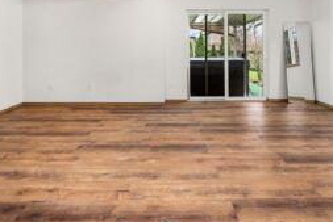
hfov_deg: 86.3
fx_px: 176
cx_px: 191
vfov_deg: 60.9
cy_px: 55
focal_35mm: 19
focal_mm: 12
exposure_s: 1/60
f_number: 7.1
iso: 200
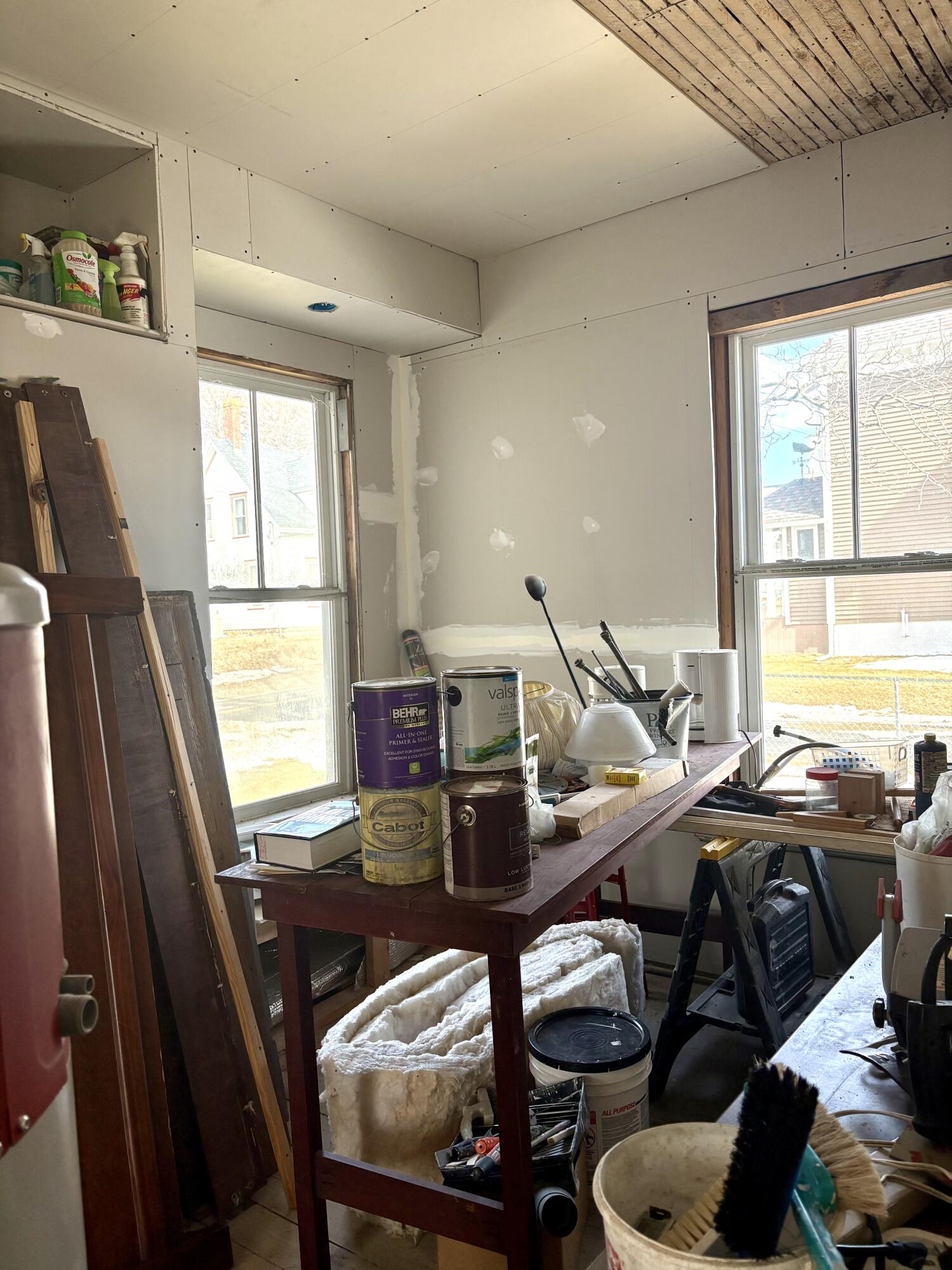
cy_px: 635
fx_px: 953
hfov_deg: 53.1
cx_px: 476
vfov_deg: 67.3
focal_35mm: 26
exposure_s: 1/113
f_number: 1.6
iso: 125
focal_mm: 5.96
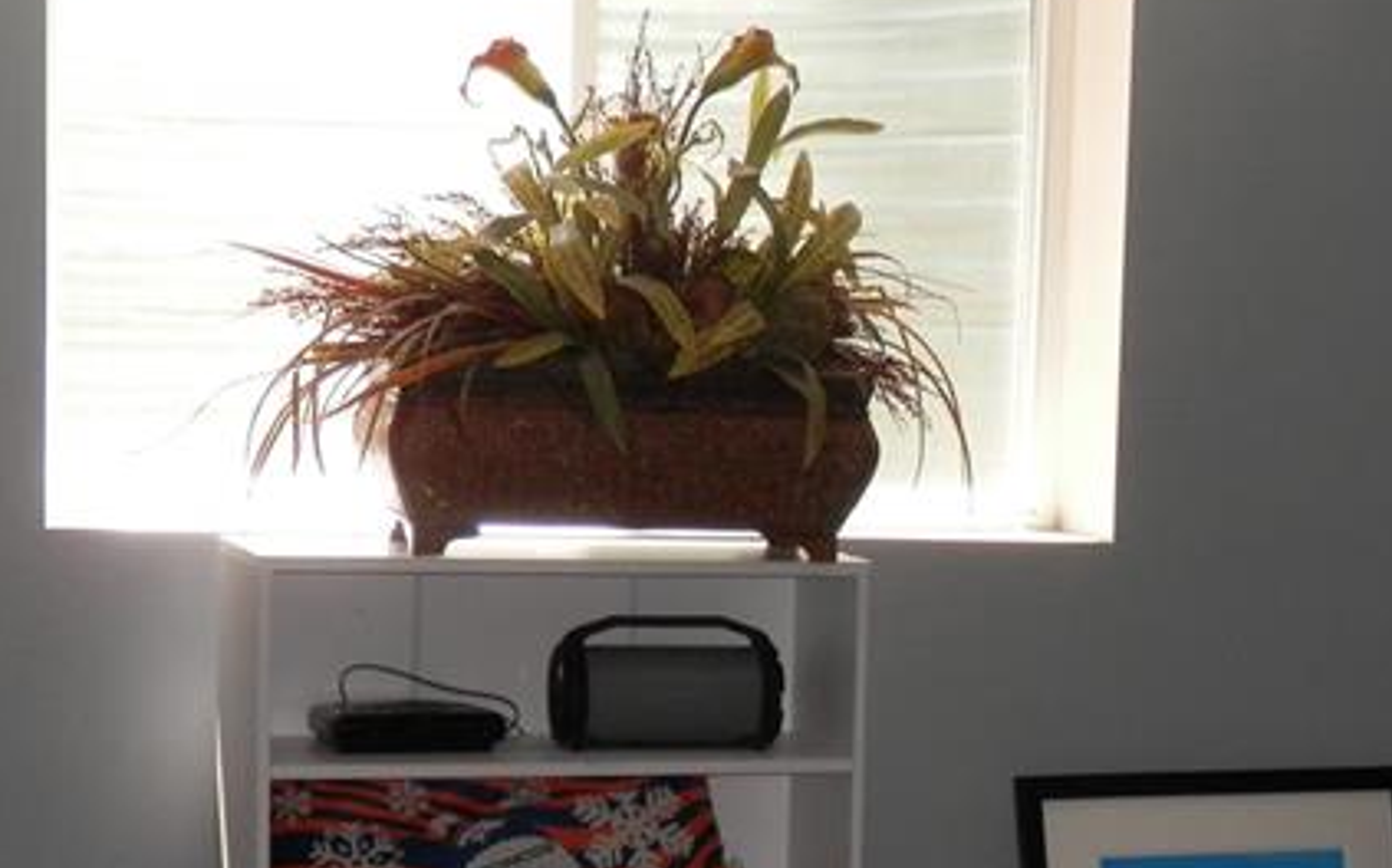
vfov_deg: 13.6
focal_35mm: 95
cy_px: 791
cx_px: 1037
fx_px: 3603
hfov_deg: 21.7
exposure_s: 1/40
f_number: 3.6
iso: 100
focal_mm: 6.6
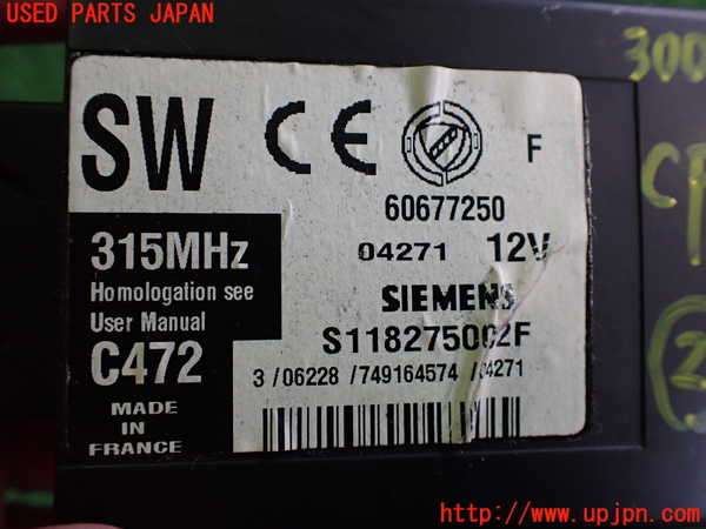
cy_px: 264
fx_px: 612
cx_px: 353
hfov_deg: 60.0
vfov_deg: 46.8
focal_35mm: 30
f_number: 2.3
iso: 320
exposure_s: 1/125
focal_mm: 5.4
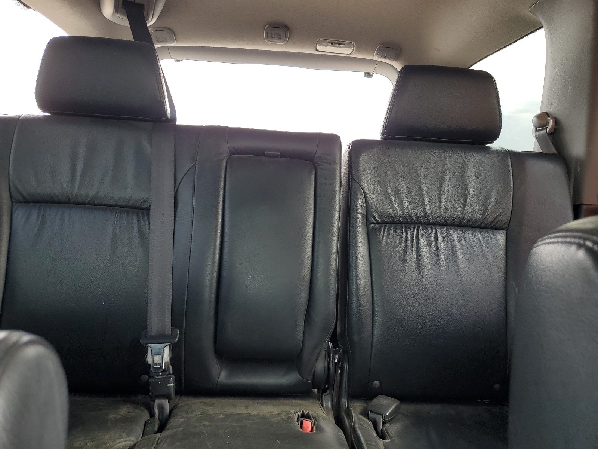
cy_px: 224
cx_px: 299
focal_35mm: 26
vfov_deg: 53.1
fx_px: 449
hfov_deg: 67.3
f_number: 1.5
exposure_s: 1/145
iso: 50
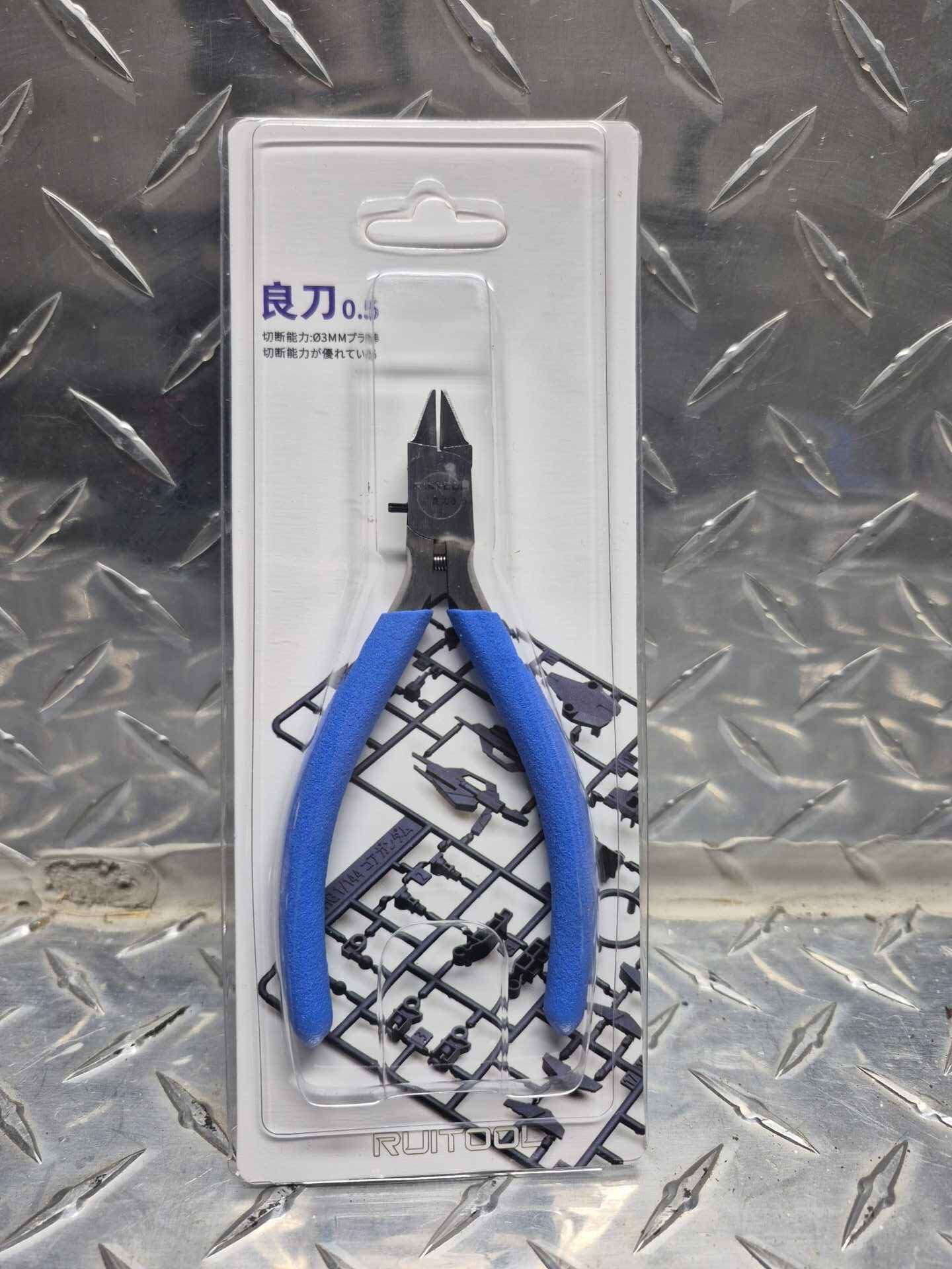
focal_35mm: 23
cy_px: 634
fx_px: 843
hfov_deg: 58.9
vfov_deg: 73.9
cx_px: 476
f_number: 1.8
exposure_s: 1/120
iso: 80
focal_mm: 5.4
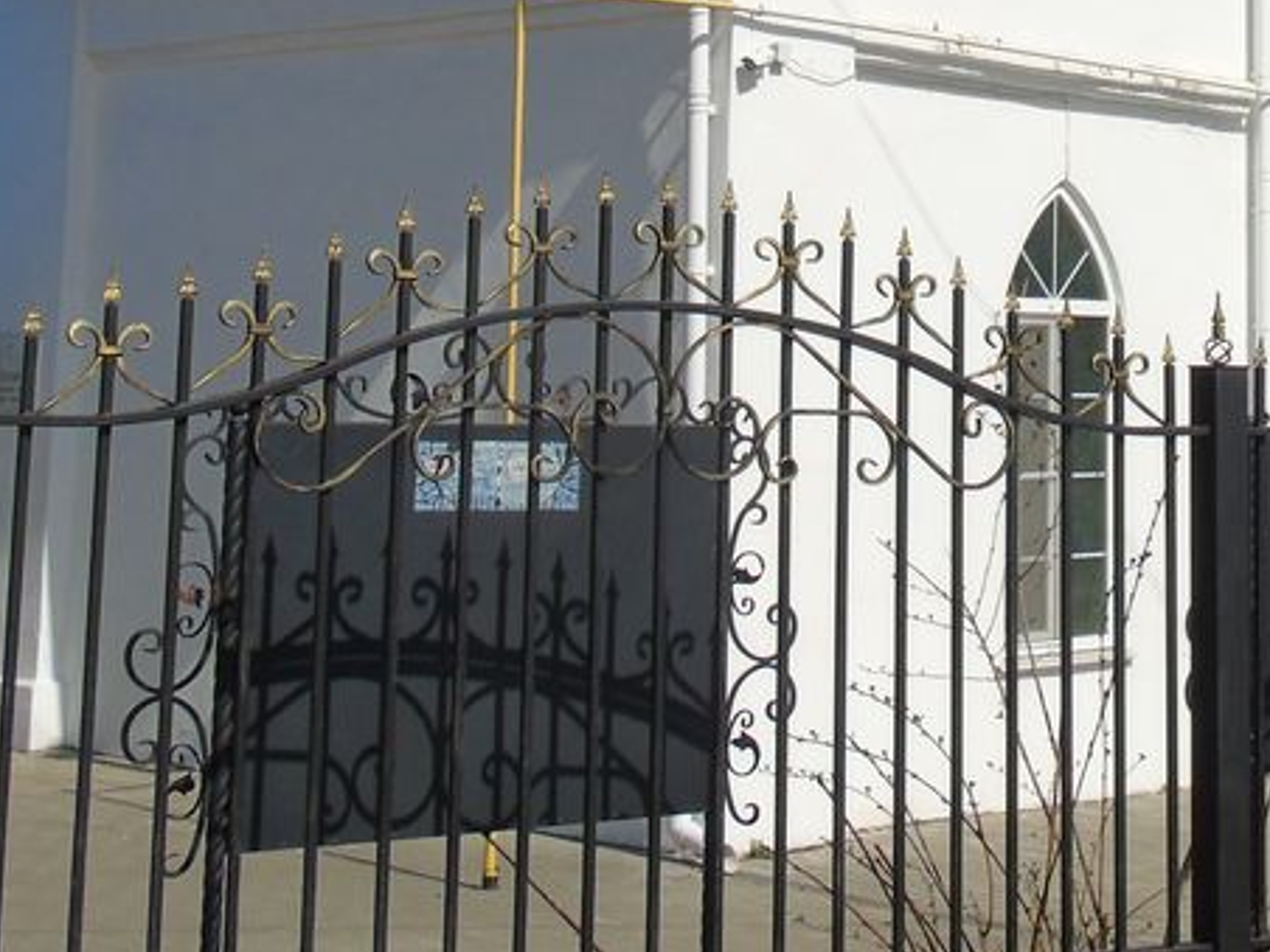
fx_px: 2825
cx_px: 891
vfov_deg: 18.2
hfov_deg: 25.1
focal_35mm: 77
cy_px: -188
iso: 80
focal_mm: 5.2
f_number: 4.8
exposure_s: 1/1000
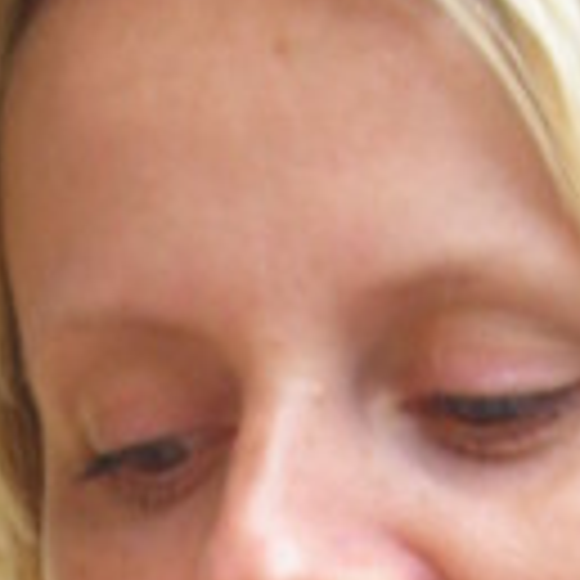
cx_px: 355
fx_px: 4246
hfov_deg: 7.8
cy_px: 1385
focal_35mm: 224
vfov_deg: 7.3
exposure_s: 1/36.6
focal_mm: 6.8
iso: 50
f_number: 3.3
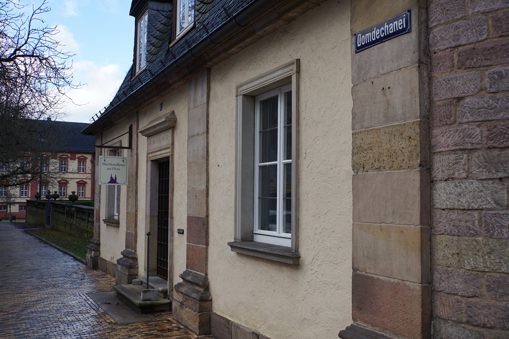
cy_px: 170
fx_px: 509
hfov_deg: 53.1
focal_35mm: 36
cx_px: 254
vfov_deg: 36.9
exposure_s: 1/160
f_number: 4.5
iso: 100
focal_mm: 24
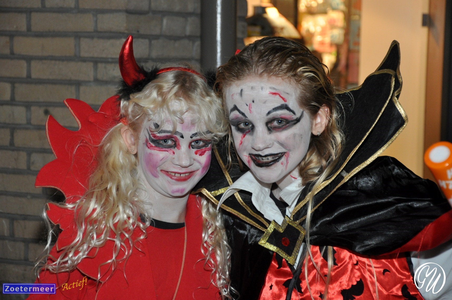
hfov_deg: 19.5
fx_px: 1317
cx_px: 226
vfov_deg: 13.0
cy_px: 150
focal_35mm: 105
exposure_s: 1/60
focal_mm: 70
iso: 800
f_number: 5.3
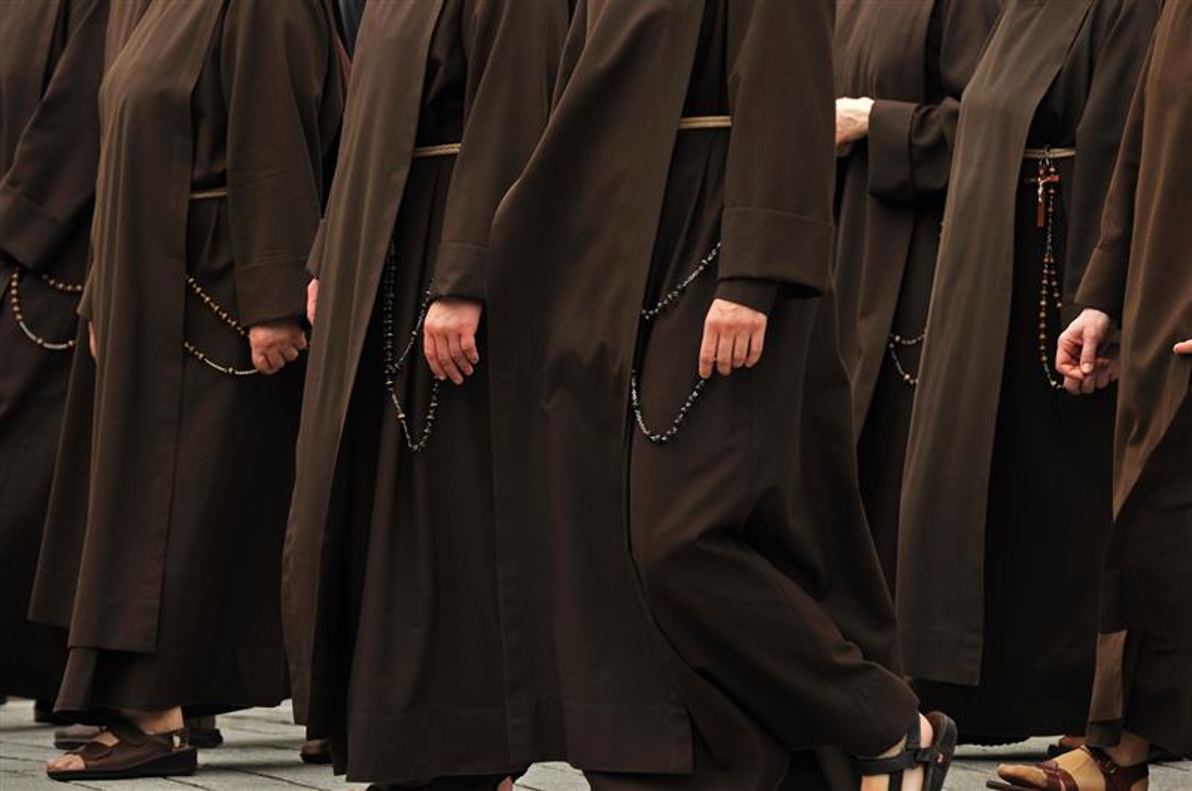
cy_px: 396
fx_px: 9175
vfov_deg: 4.9
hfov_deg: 7.4
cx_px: 596
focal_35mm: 278
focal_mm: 185
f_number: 5
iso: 200
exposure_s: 1/1000
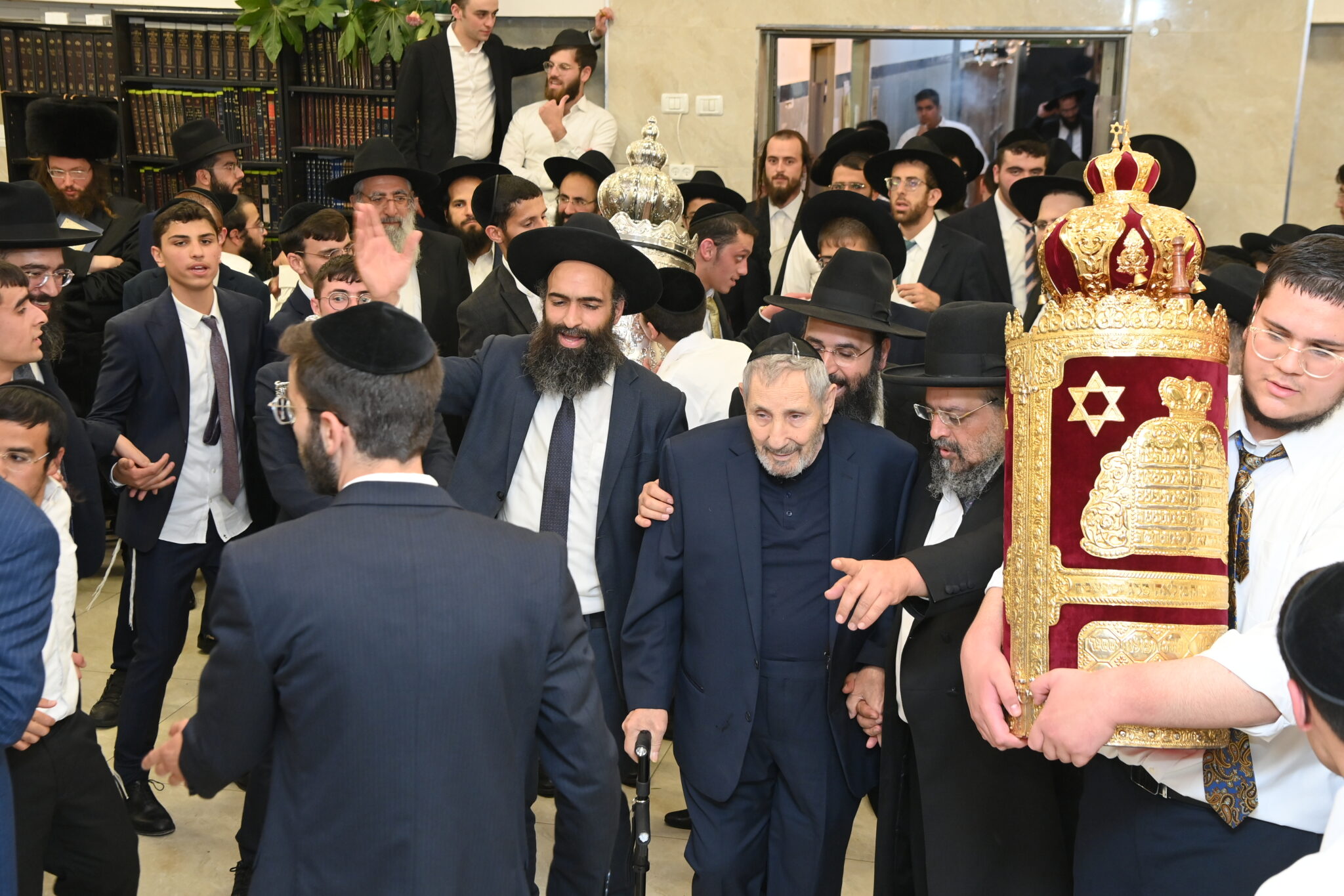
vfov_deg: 27.0
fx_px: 1866
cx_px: 672
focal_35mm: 50
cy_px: 448
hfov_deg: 39.6
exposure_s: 1/125
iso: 2000
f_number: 7.1
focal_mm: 50
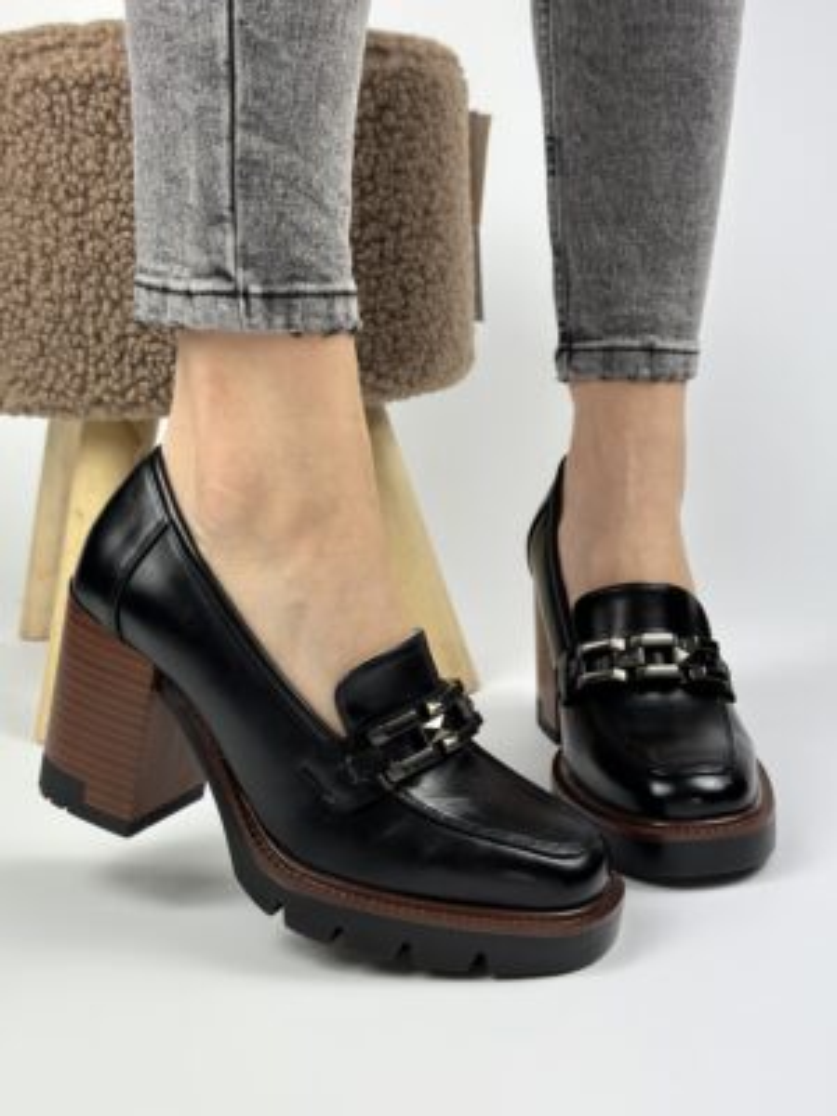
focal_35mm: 48
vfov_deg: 39.7
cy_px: 558
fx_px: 1547
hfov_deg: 30.3
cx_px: 418
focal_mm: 6.86
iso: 80
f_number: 1.78
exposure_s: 1/810
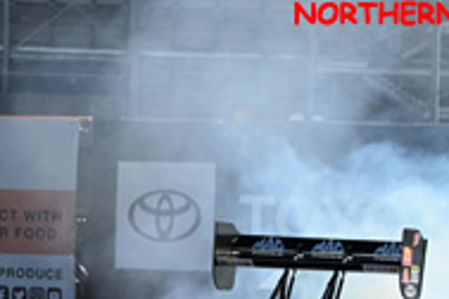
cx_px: 69
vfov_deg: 4.1
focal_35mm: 331
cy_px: 324
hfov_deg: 6.2
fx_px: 4128
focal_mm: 125
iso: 360
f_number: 5.6
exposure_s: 1/2000
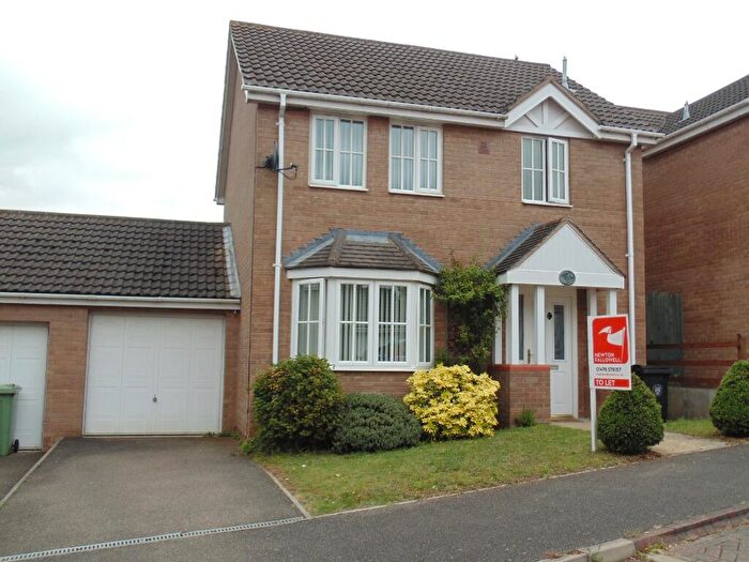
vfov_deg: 41.8
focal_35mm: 34
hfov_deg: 54.0
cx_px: 374
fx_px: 736
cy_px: 281
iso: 80
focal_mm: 6.2
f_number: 3.4
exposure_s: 1/400
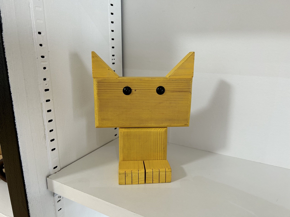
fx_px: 218
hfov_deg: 67.3
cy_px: 108
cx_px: 145
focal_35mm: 26
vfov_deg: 53.1
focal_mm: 5.7
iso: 100
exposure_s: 1/60
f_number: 1.5
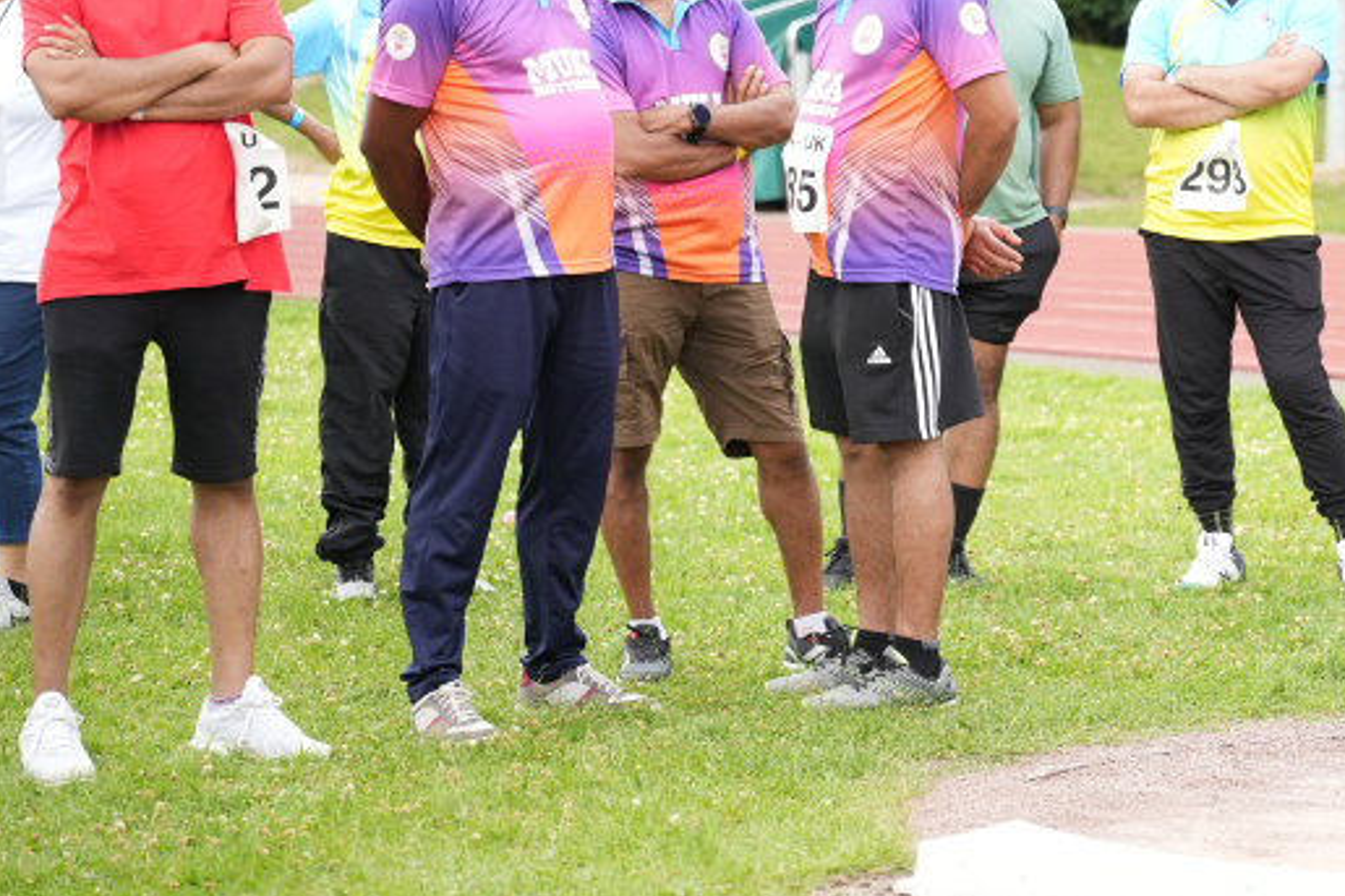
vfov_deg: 10.6
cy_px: 155
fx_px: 4825
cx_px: 1264
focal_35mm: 129
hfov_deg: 15.6
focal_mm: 65.1
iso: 250
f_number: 2.8
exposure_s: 1/640
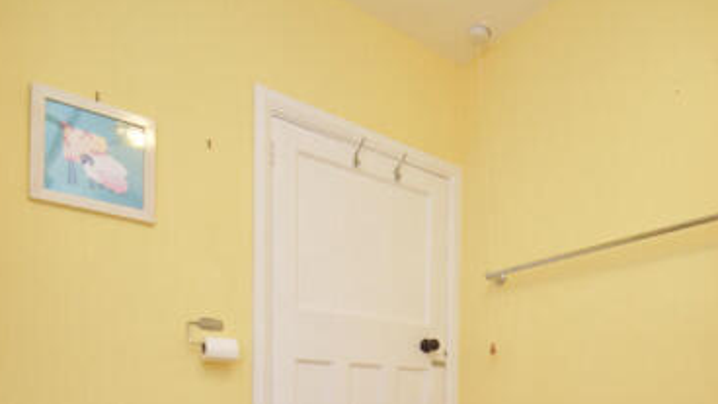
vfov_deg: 37.6
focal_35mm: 28
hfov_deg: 66.8
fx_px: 533
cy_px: 391
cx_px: 454
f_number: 4
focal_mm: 10
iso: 450
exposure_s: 1/60
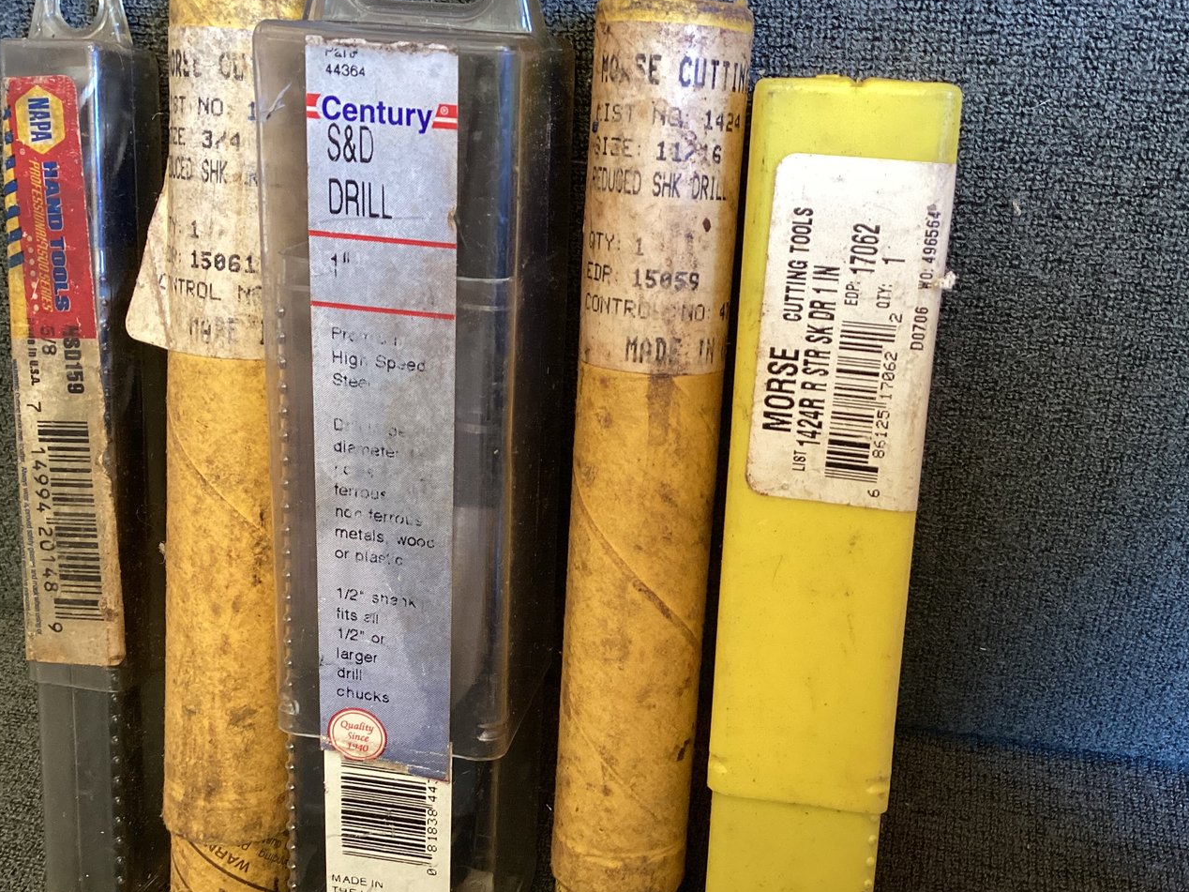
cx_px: 641
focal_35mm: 37
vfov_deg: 38.7
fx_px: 1271
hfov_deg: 50.1
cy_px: 473
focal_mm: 3.3
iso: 200
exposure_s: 1/60
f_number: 2.4
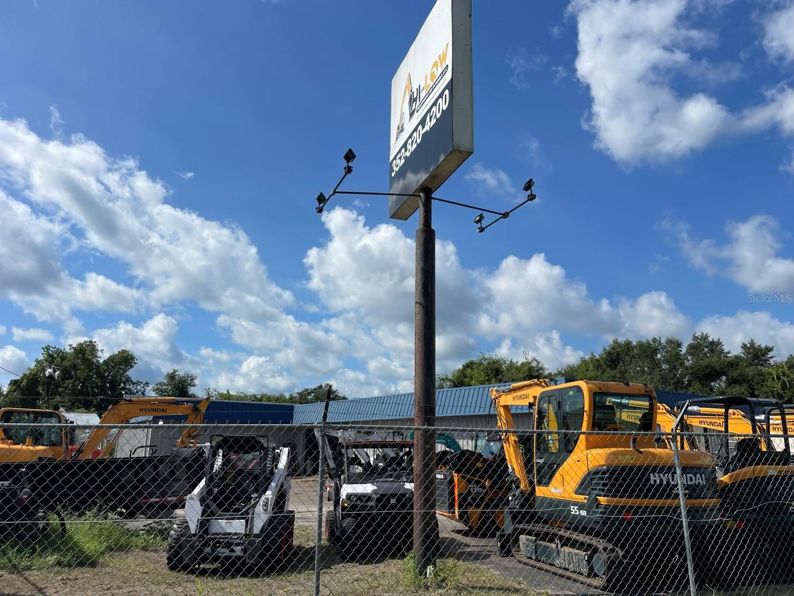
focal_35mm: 26
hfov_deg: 67.3
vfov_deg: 53.1
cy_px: 298
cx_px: 397
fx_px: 596
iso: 32
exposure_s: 1/5291
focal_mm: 4.2
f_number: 1.6
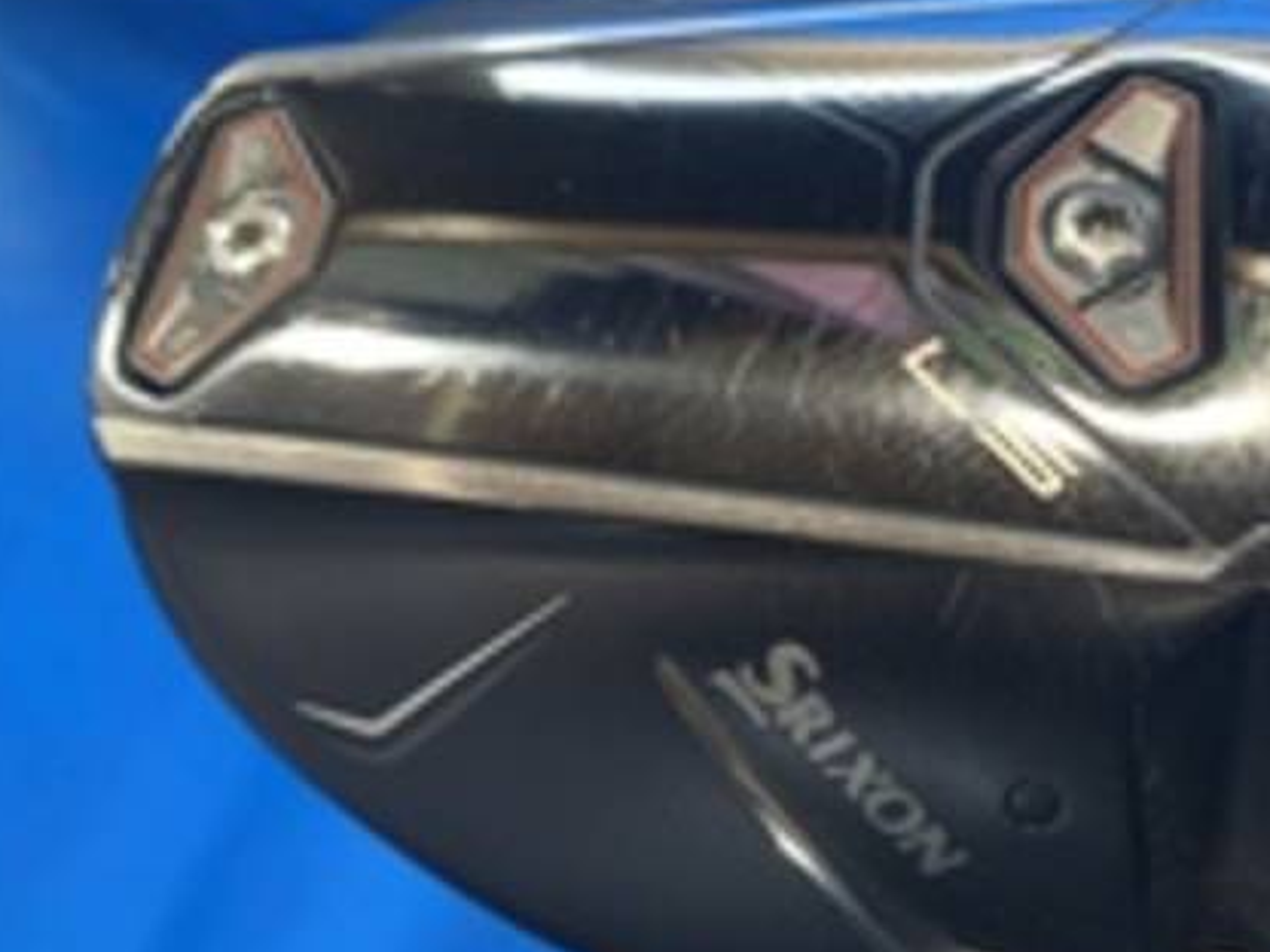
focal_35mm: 40
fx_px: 1468
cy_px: 589
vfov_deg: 35.8
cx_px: 858
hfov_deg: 46.0
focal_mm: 4.25
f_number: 1.8
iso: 125
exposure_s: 1/60
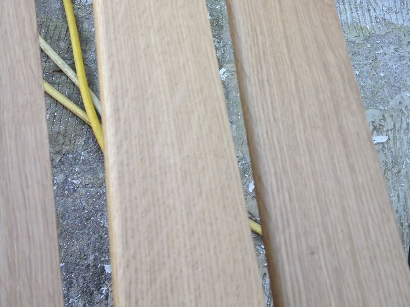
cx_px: 205
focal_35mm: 47
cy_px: 82
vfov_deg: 30.4
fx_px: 557
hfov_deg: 40.4
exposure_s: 1/149
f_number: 2.4
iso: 50
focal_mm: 4.28
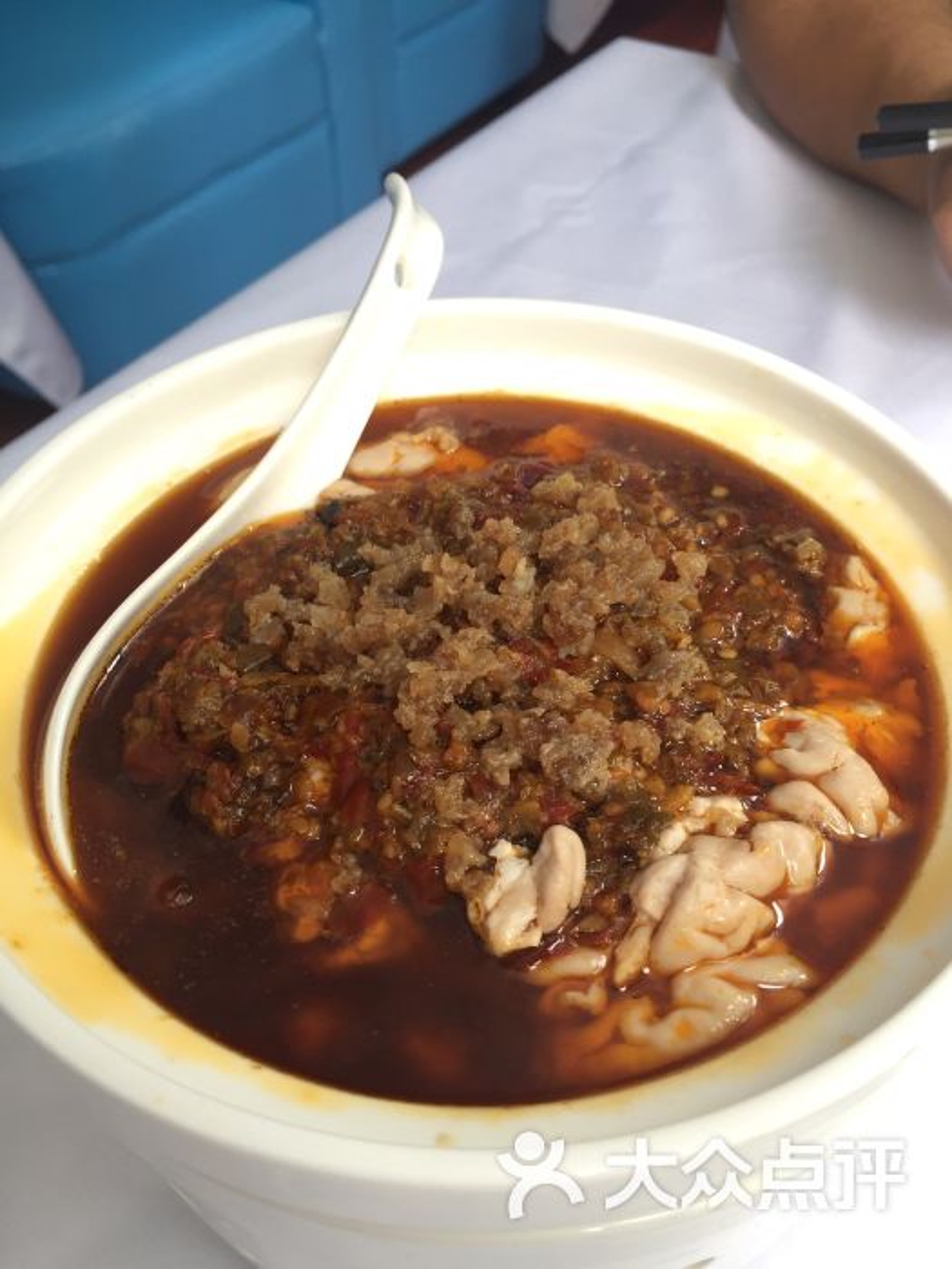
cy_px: 634
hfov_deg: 48.2
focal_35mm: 29
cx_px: 476
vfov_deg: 61.7
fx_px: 1063
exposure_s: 1/100
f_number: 2.2
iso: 50
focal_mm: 4.15
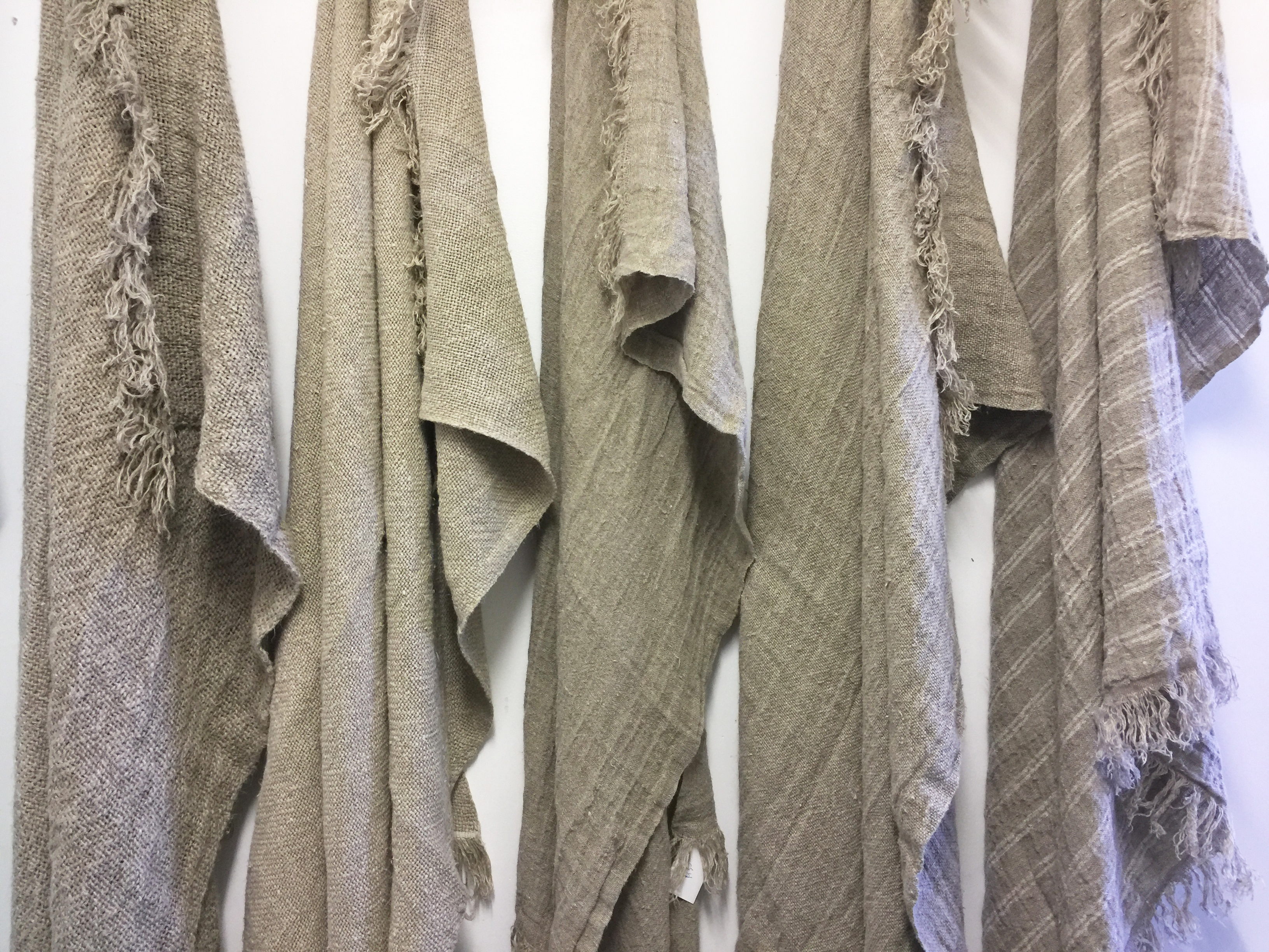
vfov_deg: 48.2
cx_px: 634
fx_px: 1063
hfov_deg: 61.7
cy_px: 476
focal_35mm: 29
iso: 80
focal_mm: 4.15
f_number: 2.2
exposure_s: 1/17
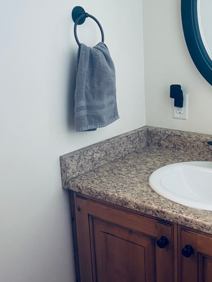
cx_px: 128
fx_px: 392
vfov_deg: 39.6
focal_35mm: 48
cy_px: 131
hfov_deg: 30.2
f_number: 1.6
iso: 200
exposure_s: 1/60
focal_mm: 5.1
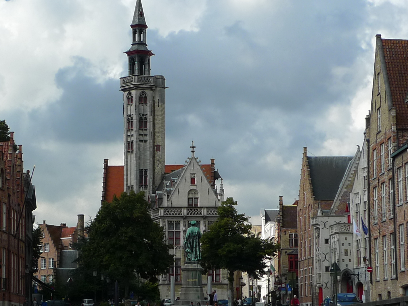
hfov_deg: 21.8
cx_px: 189
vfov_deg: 16.4
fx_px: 1061
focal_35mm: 90
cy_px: 215
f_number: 4
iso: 80
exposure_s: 1/800
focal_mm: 7.4
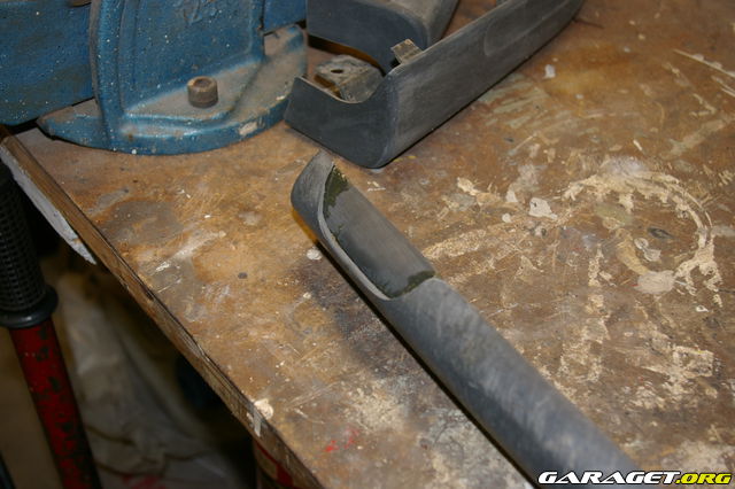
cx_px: 368
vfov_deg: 27.5
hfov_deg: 40.4
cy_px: 244
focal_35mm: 49
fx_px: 1000
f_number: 4
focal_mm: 33
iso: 200
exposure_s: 1/45
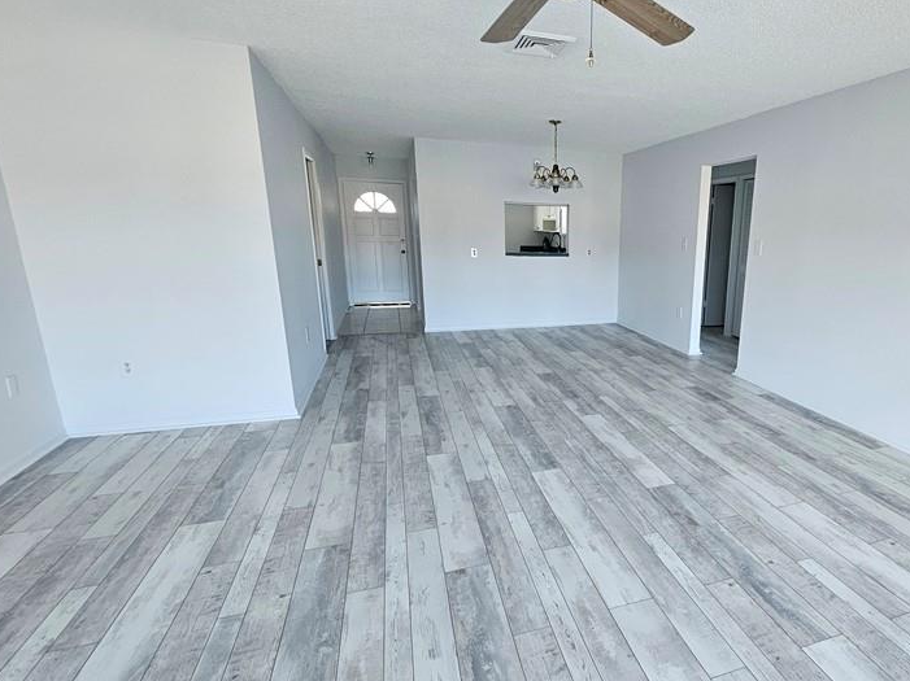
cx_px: 606
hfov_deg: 81.8
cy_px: 370
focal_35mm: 19
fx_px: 499
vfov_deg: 68.5
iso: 200
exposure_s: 1/100
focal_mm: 1.74
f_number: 2.2
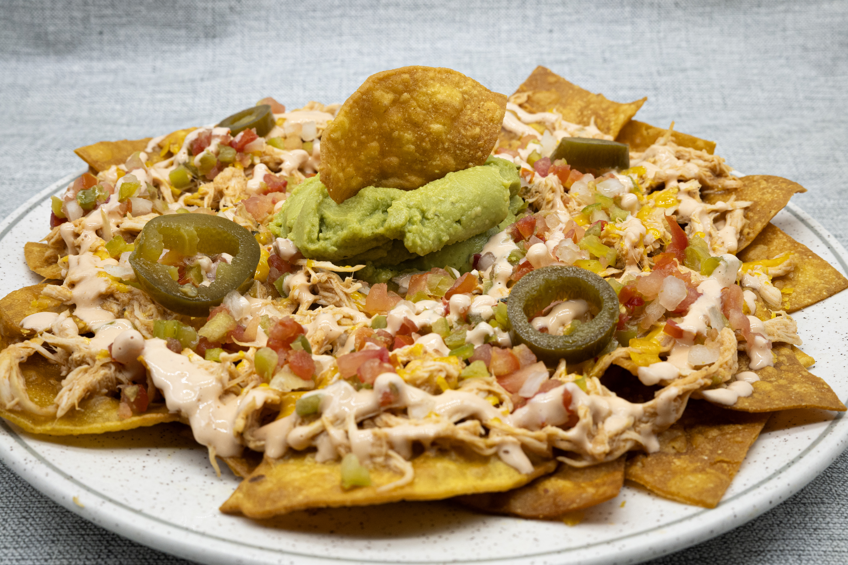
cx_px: 424
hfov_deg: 43.6
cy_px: 282
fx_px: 1060
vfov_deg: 29.9
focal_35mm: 45
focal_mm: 45
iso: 640
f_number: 6.3
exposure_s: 1/200
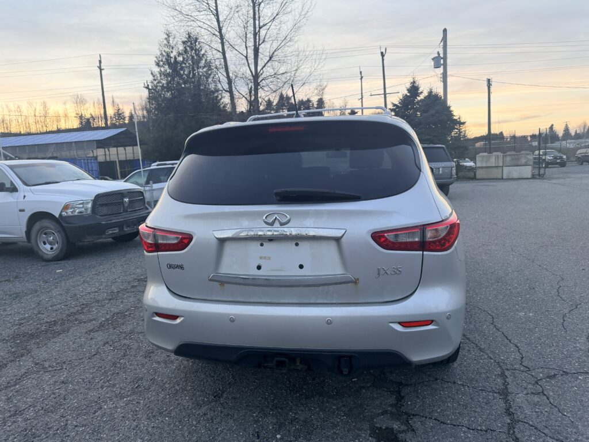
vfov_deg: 56.8
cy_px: 221
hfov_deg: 71.6
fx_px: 408
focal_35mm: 24
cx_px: 294
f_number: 1.78
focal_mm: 6.76
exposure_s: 1/212
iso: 160
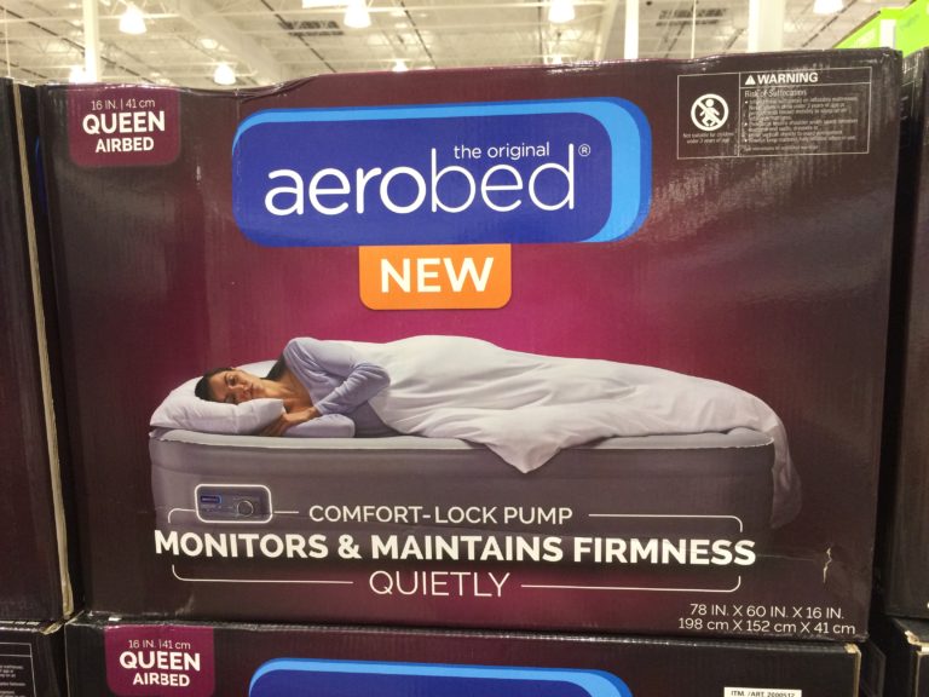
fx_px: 778
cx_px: 464
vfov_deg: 48.2
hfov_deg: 61.7
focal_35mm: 29
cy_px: 348
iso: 200
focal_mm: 4.15
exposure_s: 1/33
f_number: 2.2
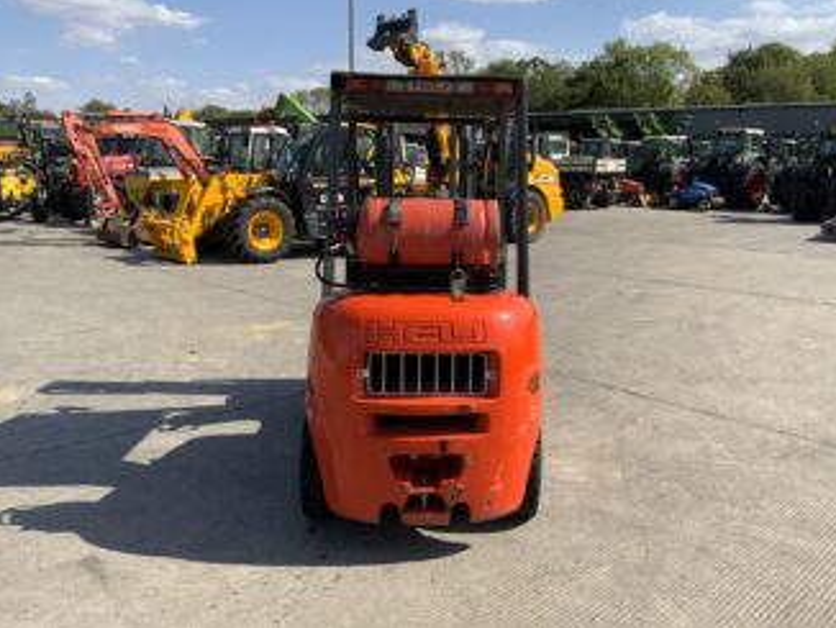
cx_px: 459
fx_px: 773
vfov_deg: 44.2
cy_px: 292
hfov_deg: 56.7
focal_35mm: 32
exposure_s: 1/1912
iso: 16
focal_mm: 3
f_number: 1.8
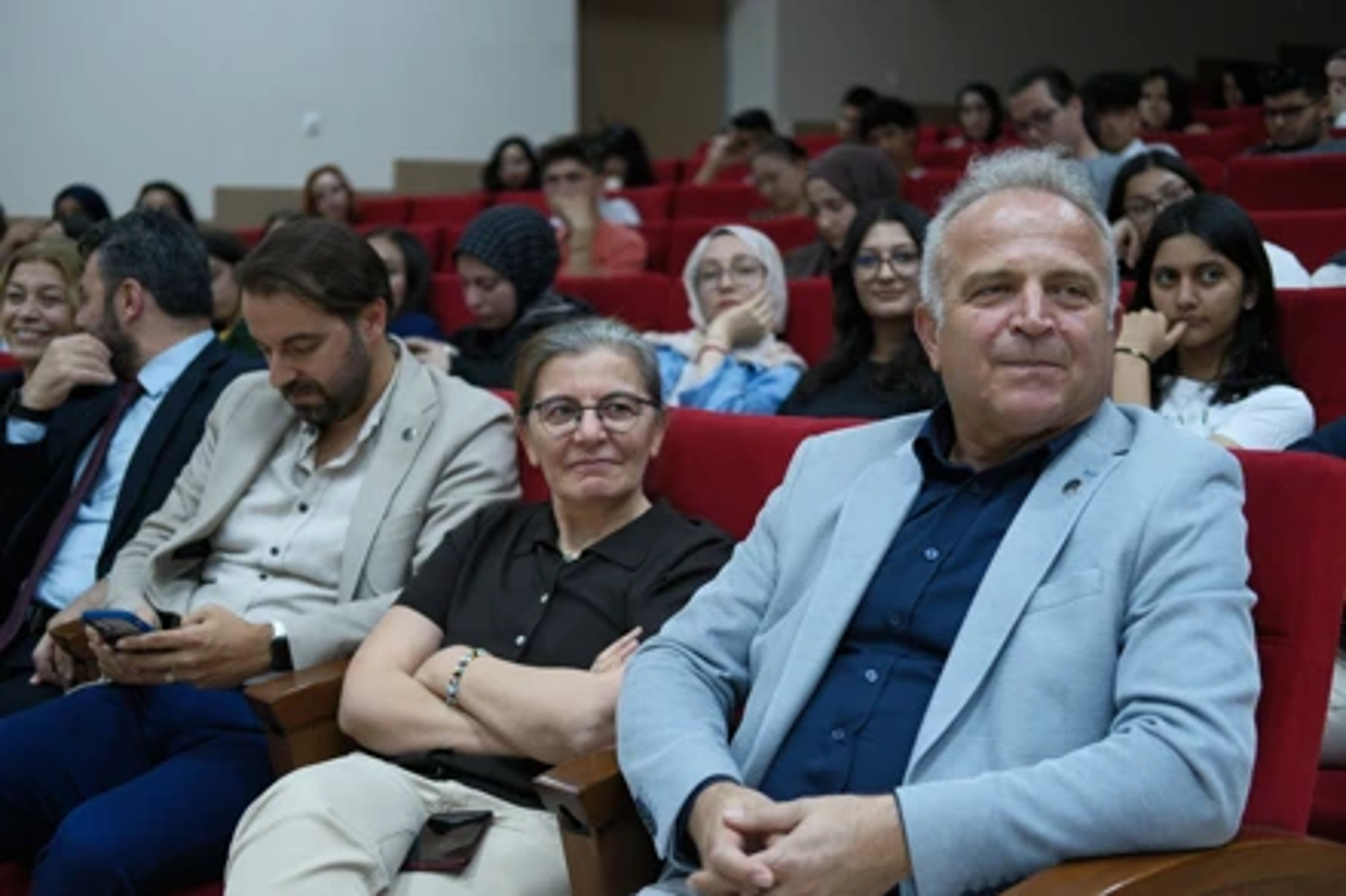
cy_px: 448
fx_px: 1981
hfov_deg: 37.5
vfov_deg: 25.5
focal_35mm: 53
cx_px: 673
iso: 800
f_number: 2
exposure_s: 1/100
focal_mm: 35
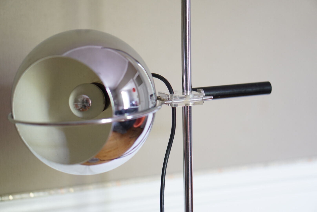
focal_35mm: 75
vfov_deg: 18.2
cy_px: 106
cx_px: 158
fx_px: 661
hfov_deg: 27.0
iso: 640
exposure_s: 1/100
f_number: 1.8
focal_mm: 50
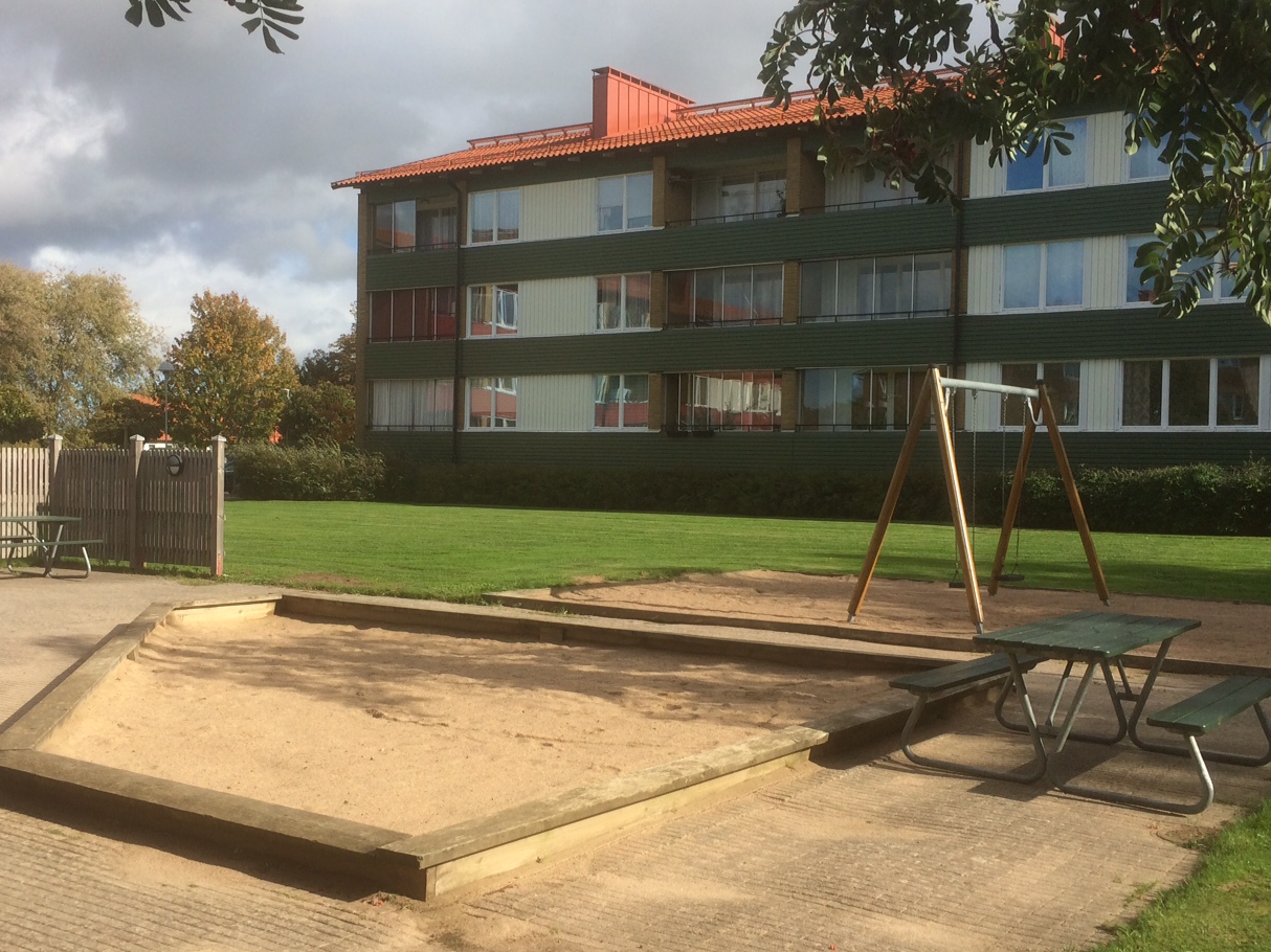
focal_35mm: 39
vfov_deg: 36.8
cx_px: 573
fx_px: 1432
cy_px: 500
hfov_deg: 47.8
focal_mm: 4.15
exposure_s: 1/1580
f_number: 2.2
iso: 32
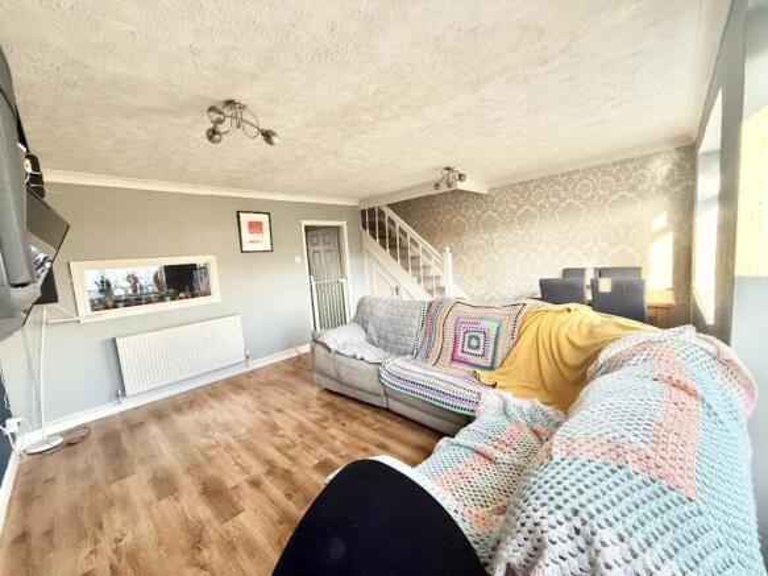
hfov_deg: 102.1
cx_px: 384
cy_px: 288
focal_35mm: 14
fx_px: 311
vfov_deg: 85.7
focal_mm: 2.22
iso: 200
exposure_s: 1/99
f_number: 2.2
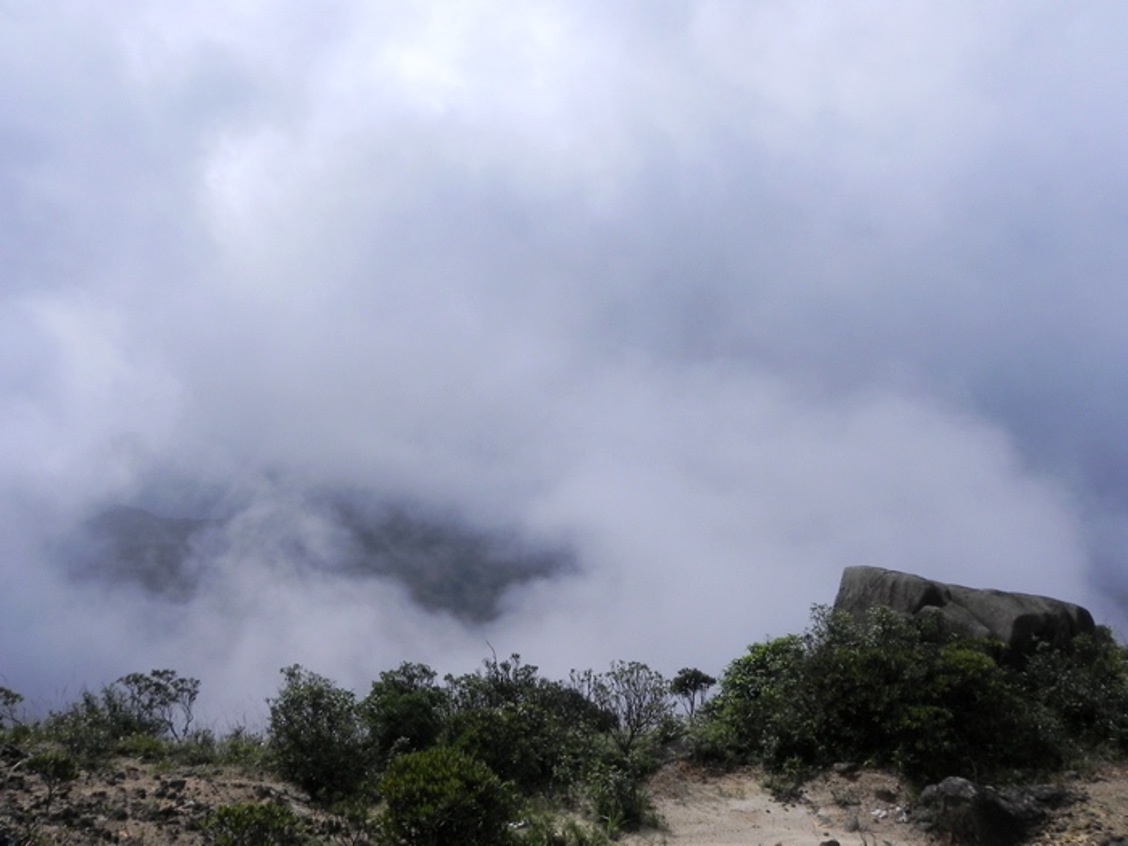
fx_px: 945
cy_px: 423
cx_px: 564
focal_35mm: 29
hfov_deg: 61.7
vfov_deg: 48.2
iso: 160
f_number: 8
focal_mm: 5.2
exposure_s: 1/777
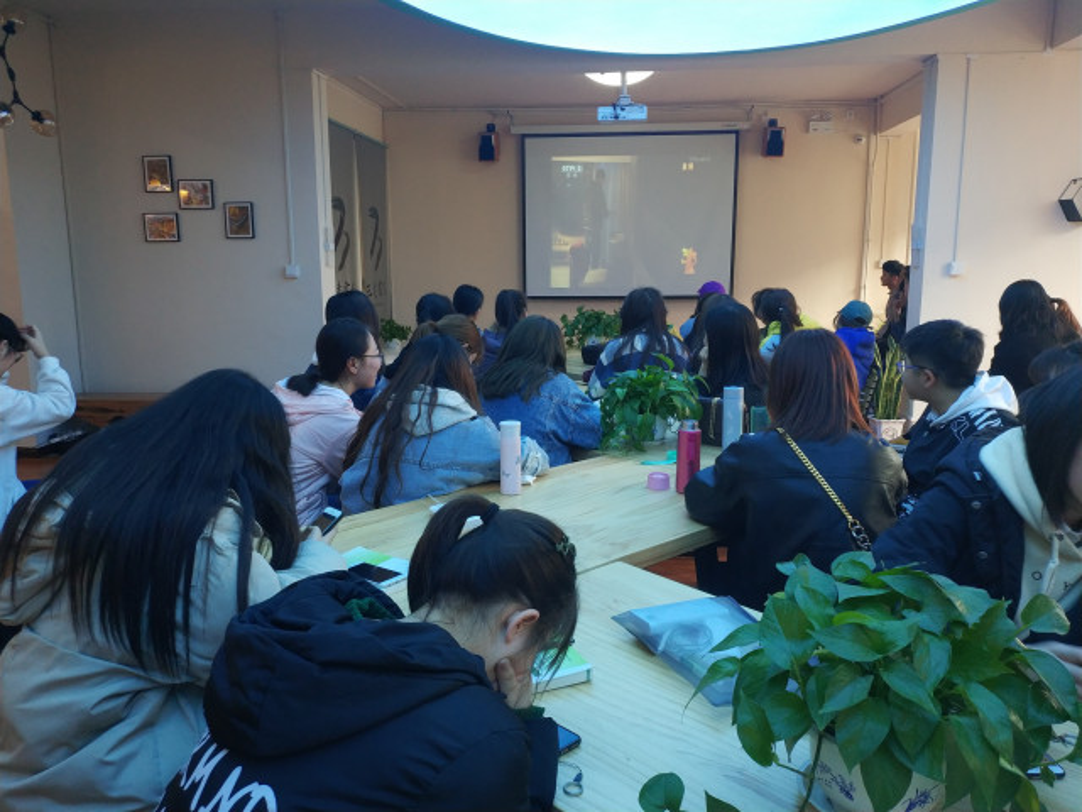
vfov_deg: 44.2
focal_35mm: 32
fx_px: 1000
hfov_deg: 56.8
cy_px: 406
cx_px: 541
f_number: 2
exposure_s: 1/50
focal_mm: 4.5
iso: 216
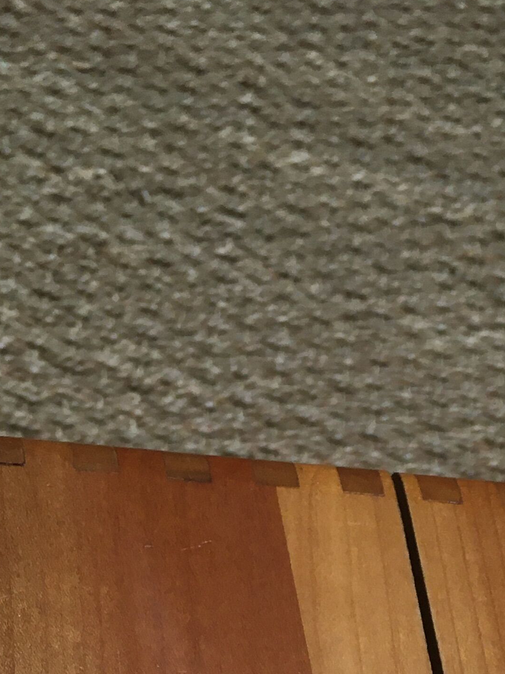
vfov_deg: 21.0
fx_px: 1596
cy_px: 946
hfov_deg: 17.8
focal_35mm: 82
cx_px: 421
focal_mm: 4.15
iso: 64
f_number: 2.2
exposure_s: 1/33
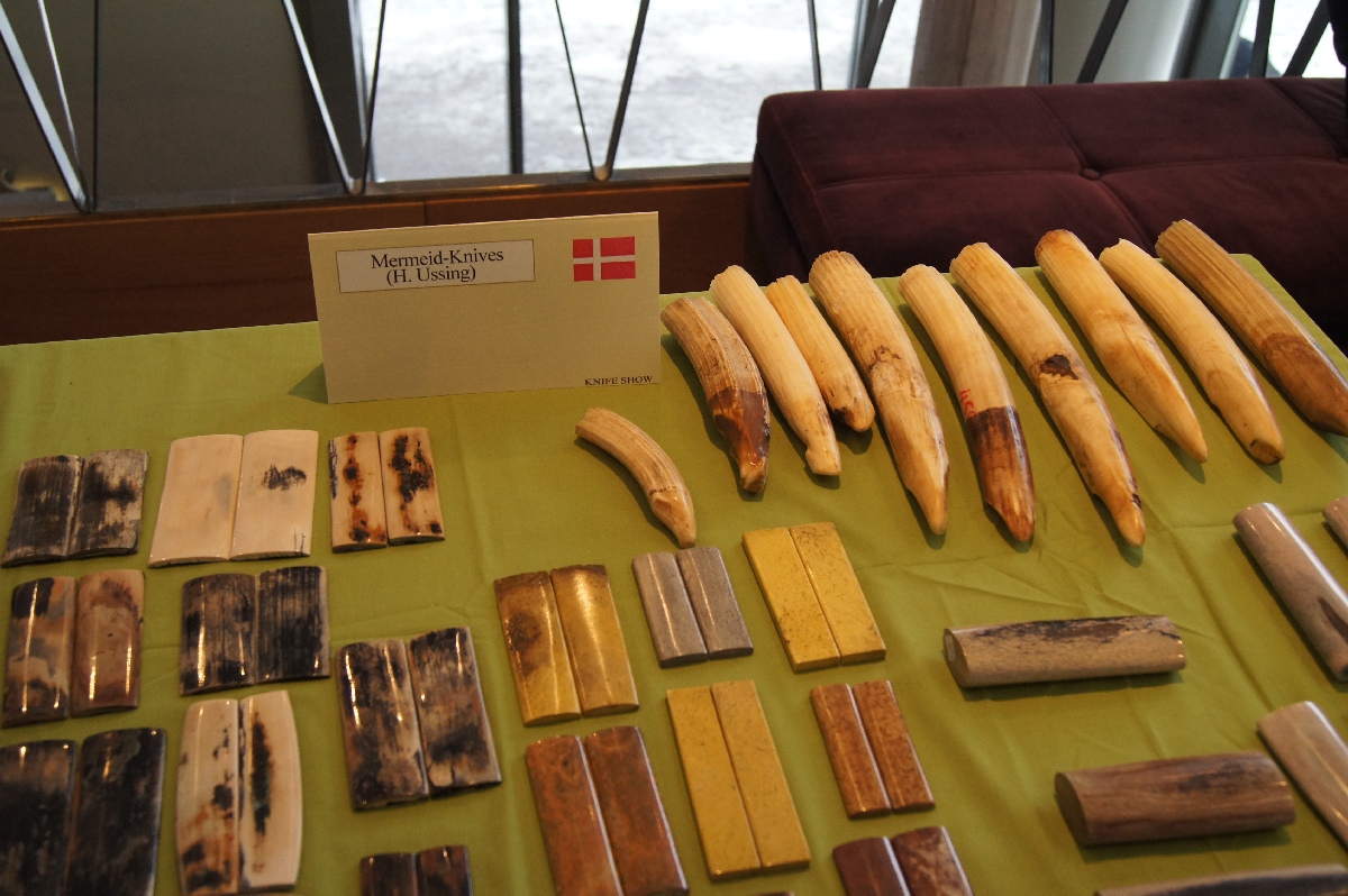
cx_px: 674
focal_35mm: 36
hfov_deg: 53.2
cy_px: 448
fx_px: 1347
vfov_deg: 36.8
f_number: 5
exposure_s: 1/40
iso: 800
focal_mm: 24
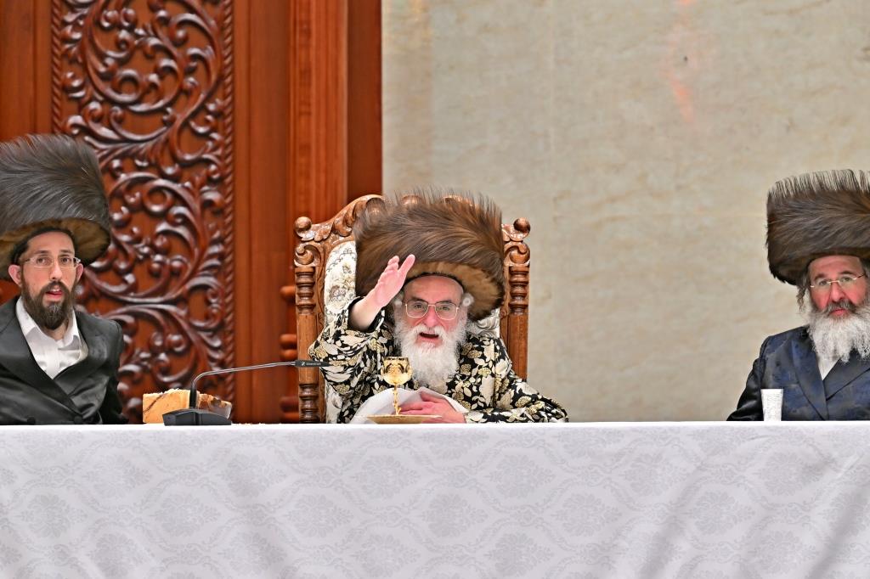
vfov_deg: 4.6
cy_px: 290
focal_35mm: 300
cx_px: 435
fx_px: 7247
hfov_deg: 6.9
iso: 200
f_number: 2.8
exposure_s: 1/250
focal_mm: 200
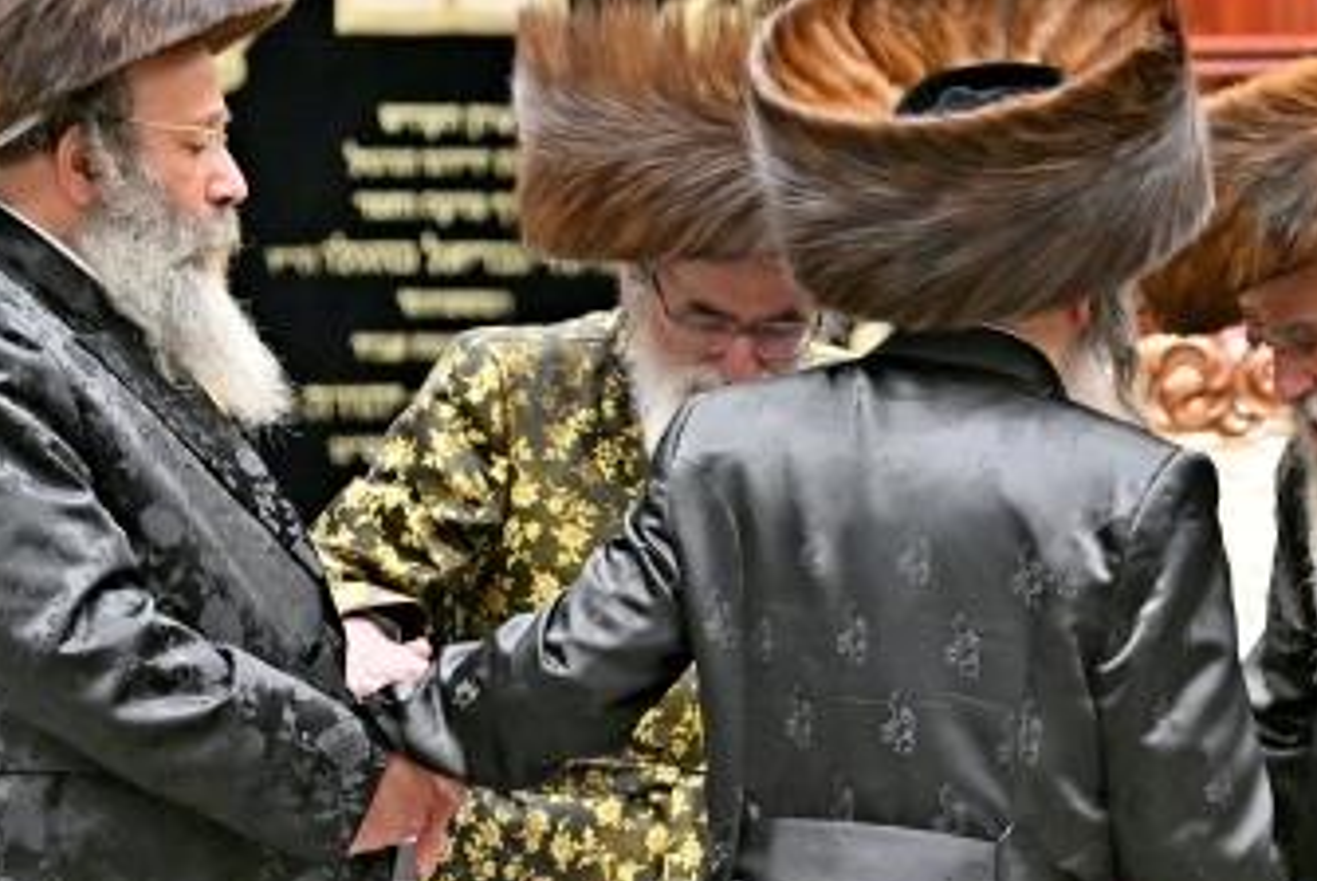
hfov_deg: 5.2
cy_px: 647
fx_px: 14536
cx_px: 1234
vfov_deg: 3.5
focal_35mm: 397
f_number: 2.8
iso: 400
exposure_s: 1/200
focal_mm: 130
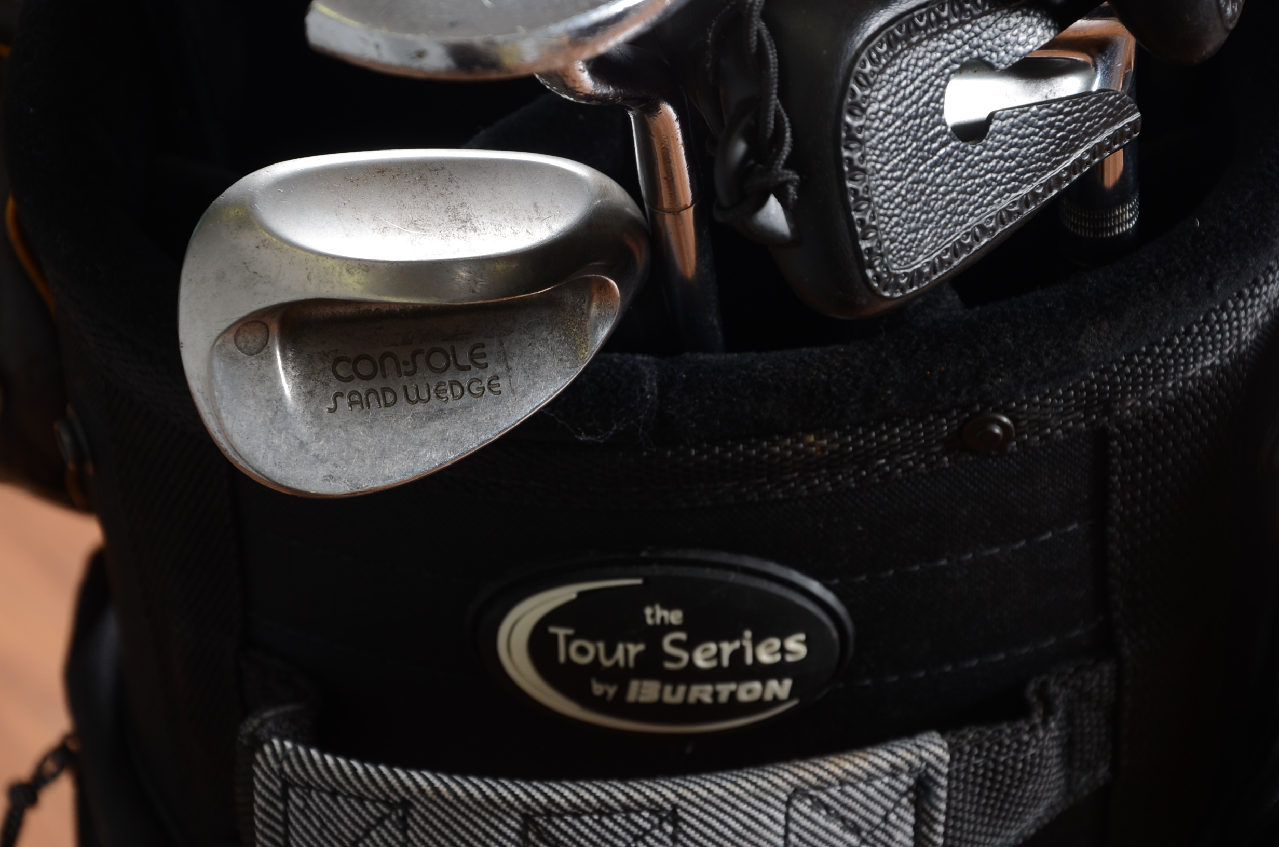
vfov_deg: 8.7
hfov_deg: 13.1
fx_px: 5584
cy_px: 424
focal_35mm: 158
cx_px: 640
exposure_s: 1/100
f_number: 7.1
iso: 250
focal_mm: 105
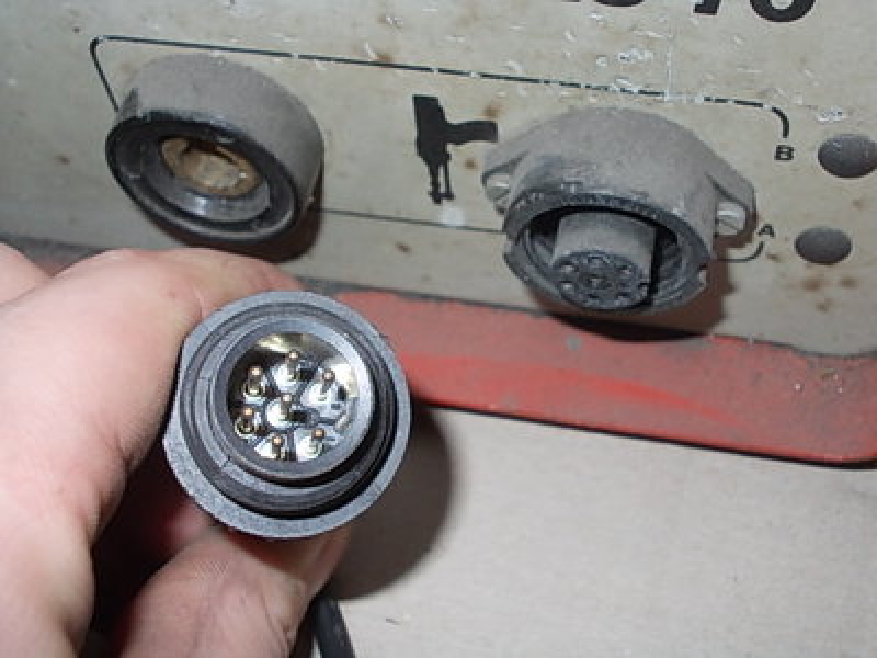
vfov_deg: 28.6
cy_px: 329
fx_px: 1292
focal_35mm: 51
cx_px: 438
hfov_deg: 37.5
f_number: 3.6
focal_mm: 7.2
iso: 200
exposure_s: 1/30
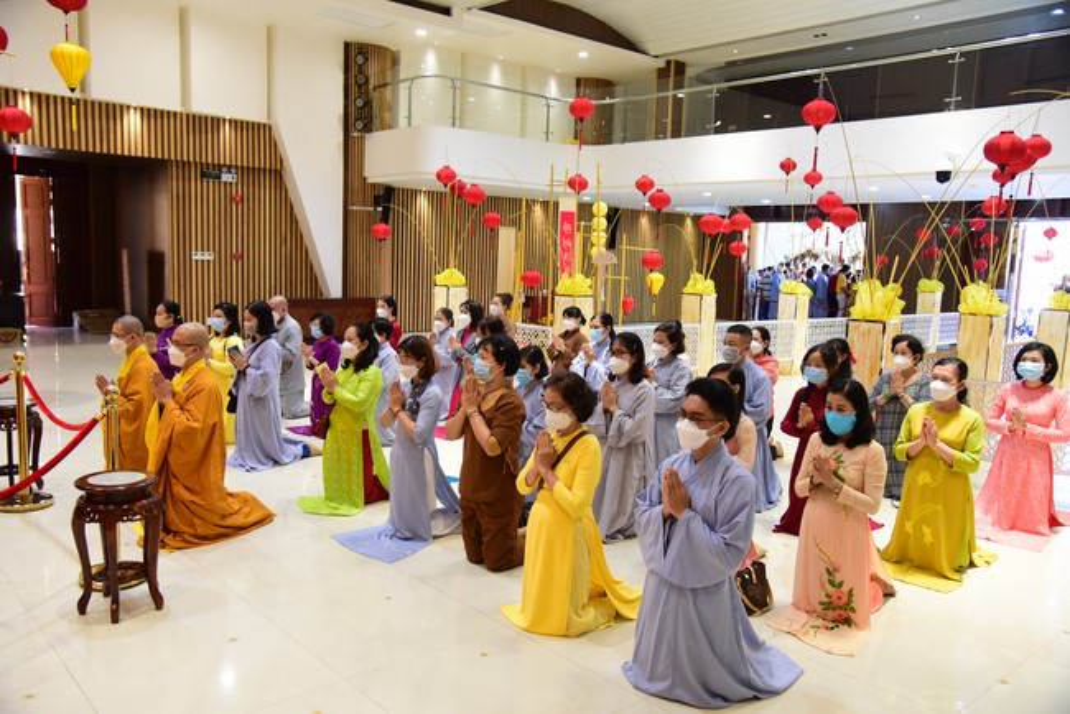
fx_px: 892
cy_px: 357
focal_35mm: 30
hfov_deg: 61.9
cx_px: 535
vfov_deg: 43.6
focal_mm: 30
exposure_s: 1/160
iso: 2500
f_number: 4
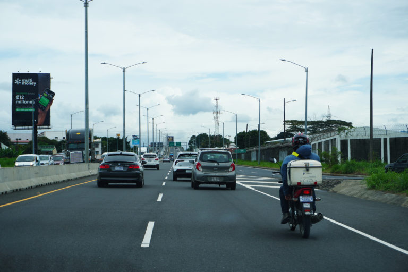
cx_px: 204
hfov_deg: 27.5
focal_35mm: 74
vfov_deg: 18.5
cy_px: 136
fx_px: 833
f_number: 5.6
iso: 100
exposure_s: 1/800
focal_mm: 49
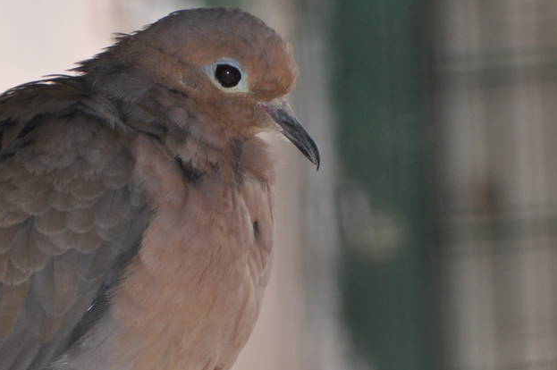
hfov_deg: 3.0
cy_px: 315
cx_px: 53
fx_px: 10711
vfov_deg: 2.0
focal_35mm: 693
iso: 400
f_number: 5
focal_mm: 180
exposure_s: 1/125
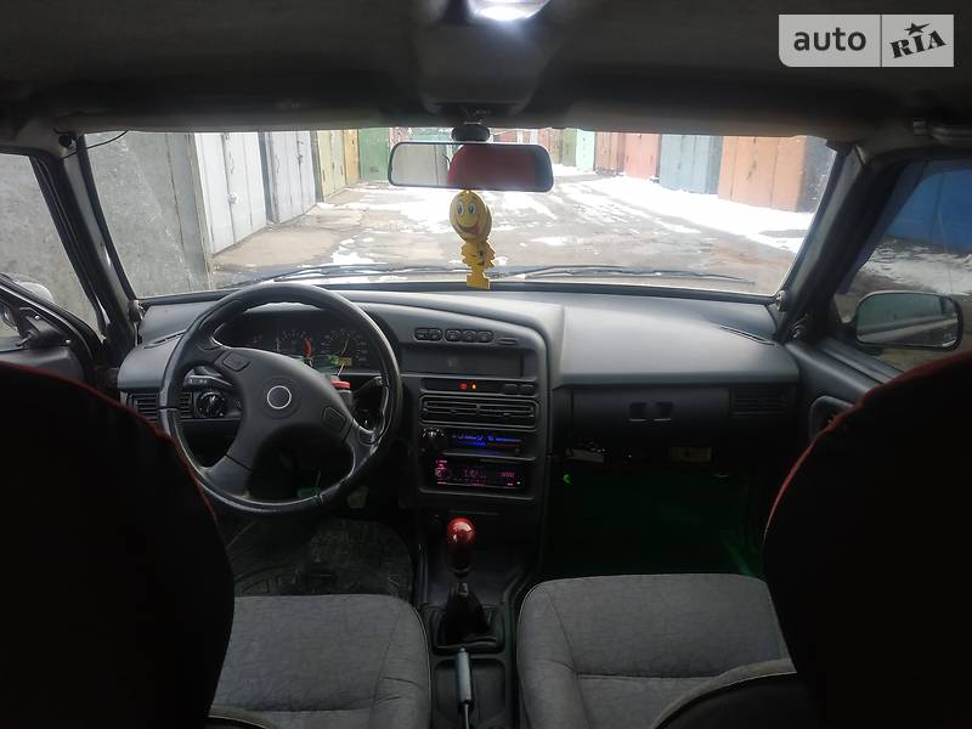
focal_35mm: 24
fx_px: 674
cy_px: 364
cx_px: 486
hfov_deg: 71.6
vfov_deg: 56.8
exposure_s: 1/100
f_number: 1.9
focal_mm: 3.9
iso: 250
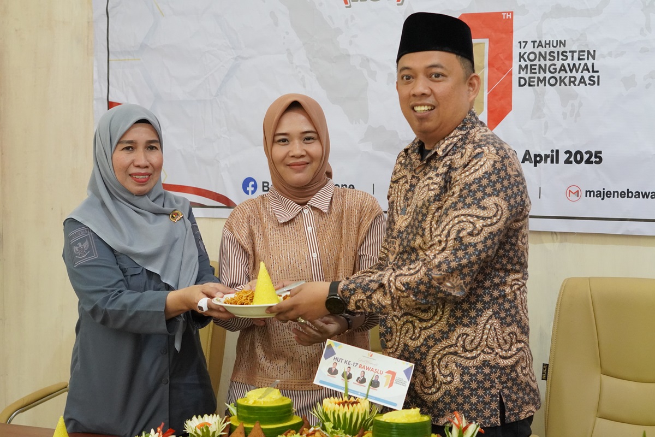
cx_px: 328
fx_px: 1364
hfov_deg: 27.0
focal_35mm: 75
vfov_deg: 18.2
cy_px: 218
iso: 4000
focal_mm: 50
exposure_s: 1/160
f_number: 4
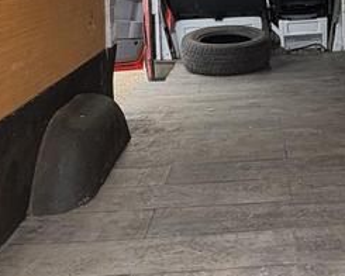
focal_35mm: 50
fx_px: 511
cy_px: -63
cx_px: 261
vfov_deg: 26.5
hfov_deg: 36.4
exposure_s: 1/211
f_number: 2.2
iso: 64
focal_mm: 2.22
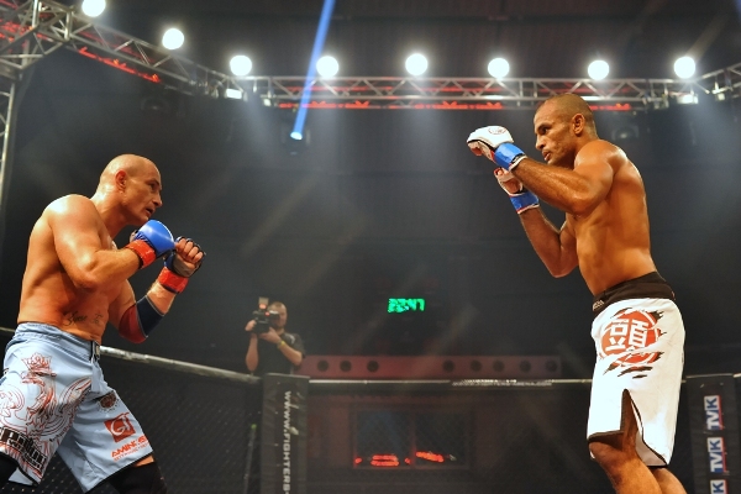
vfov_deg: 27.0
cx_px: 370
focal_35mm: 50
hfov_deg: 39.6
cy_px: 247
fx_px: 1029
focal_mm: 50
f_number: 3.5
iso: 4000
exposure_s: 1/500
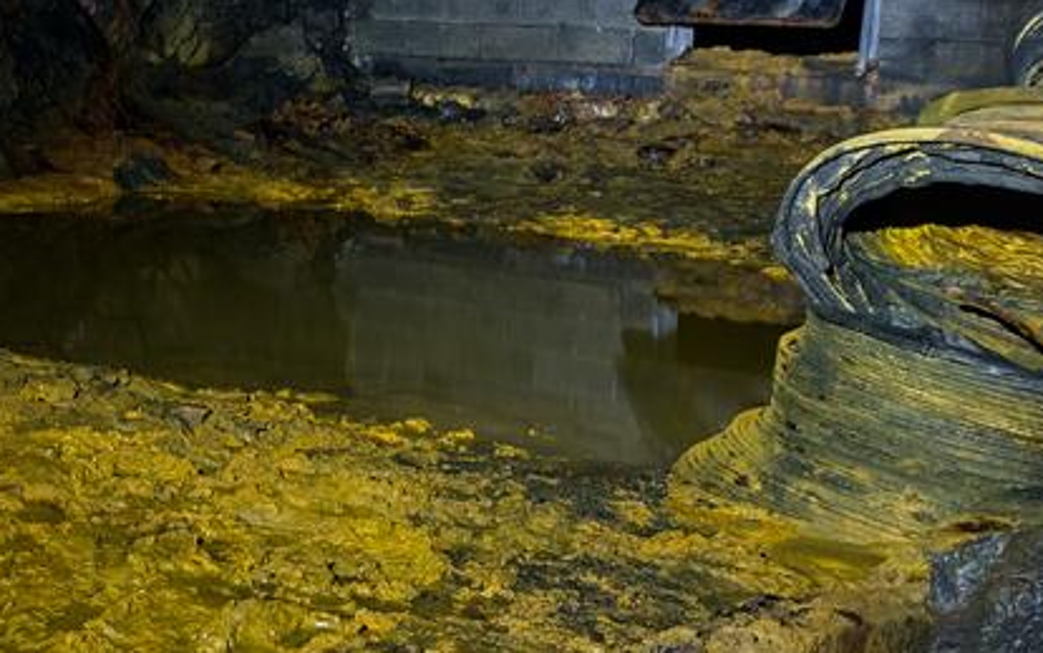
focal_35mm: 63
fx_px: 1791
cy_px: 74
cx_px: -451
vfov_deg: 20.3
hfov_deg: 25.7
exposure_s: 3
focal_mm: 16
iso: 100
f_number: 5.6
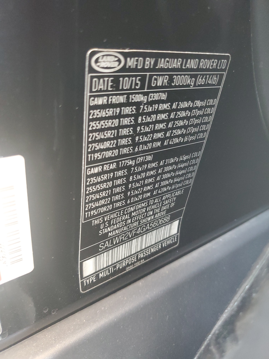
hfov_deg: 53.1
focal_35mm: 26
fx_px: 269
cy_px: 180
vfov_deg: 67.3
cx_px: 134
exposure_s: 1/30
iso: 282
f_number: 1.5
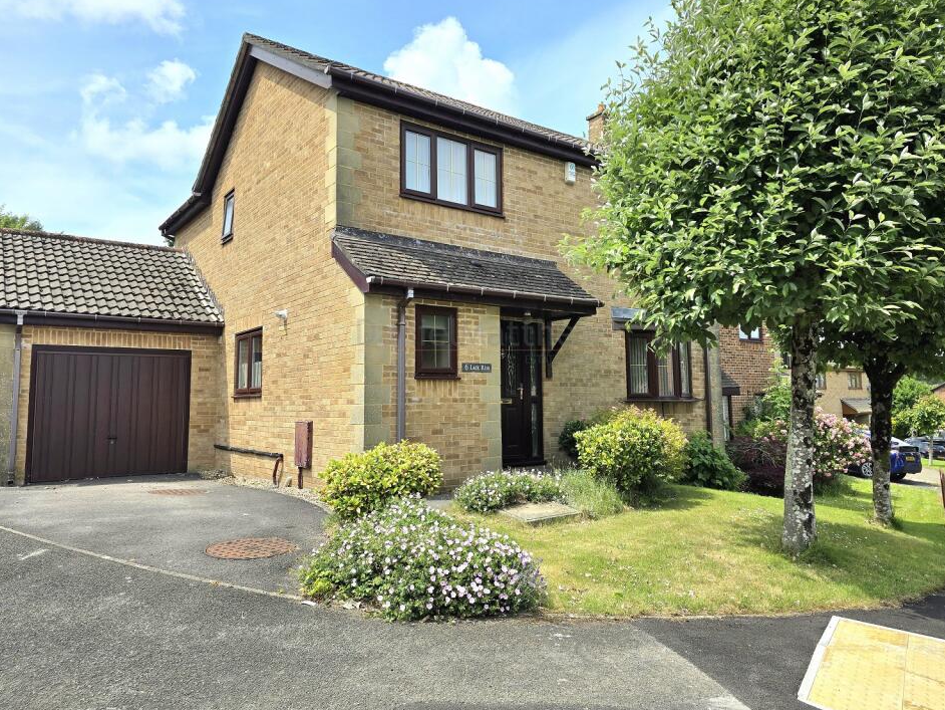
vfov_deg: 54.9
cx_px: 479
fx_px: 683
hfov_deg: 69.4
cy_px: 340
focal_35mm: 25
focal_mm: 6.3
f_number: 1.7
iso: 12
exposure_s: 1/769
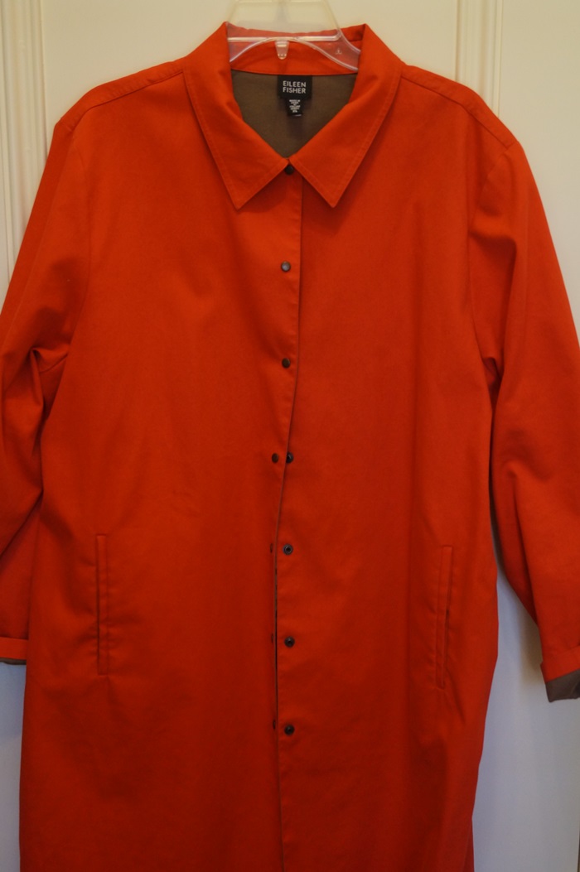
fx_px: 1090
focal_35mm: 45
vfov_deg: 43.6
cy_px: 436
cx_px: 290
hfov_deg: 29.8
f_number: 4.5
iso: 1000
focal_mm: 30
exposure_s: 1/60
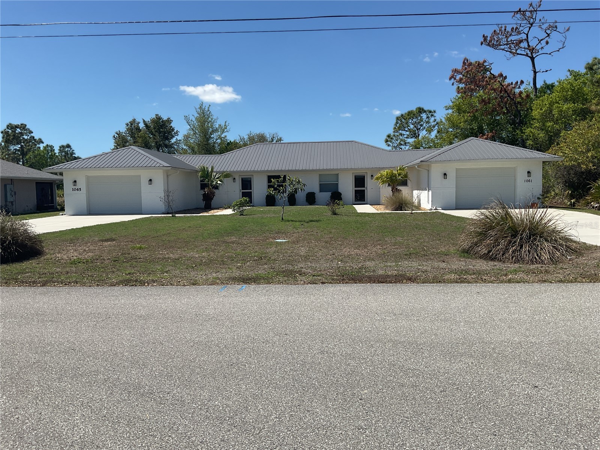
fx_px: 503
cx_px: 300
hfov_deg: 61.7
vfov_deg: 48.2
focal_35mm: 29
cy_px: 225
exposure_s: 1/2801
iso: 16
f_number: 1.8
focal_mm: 3
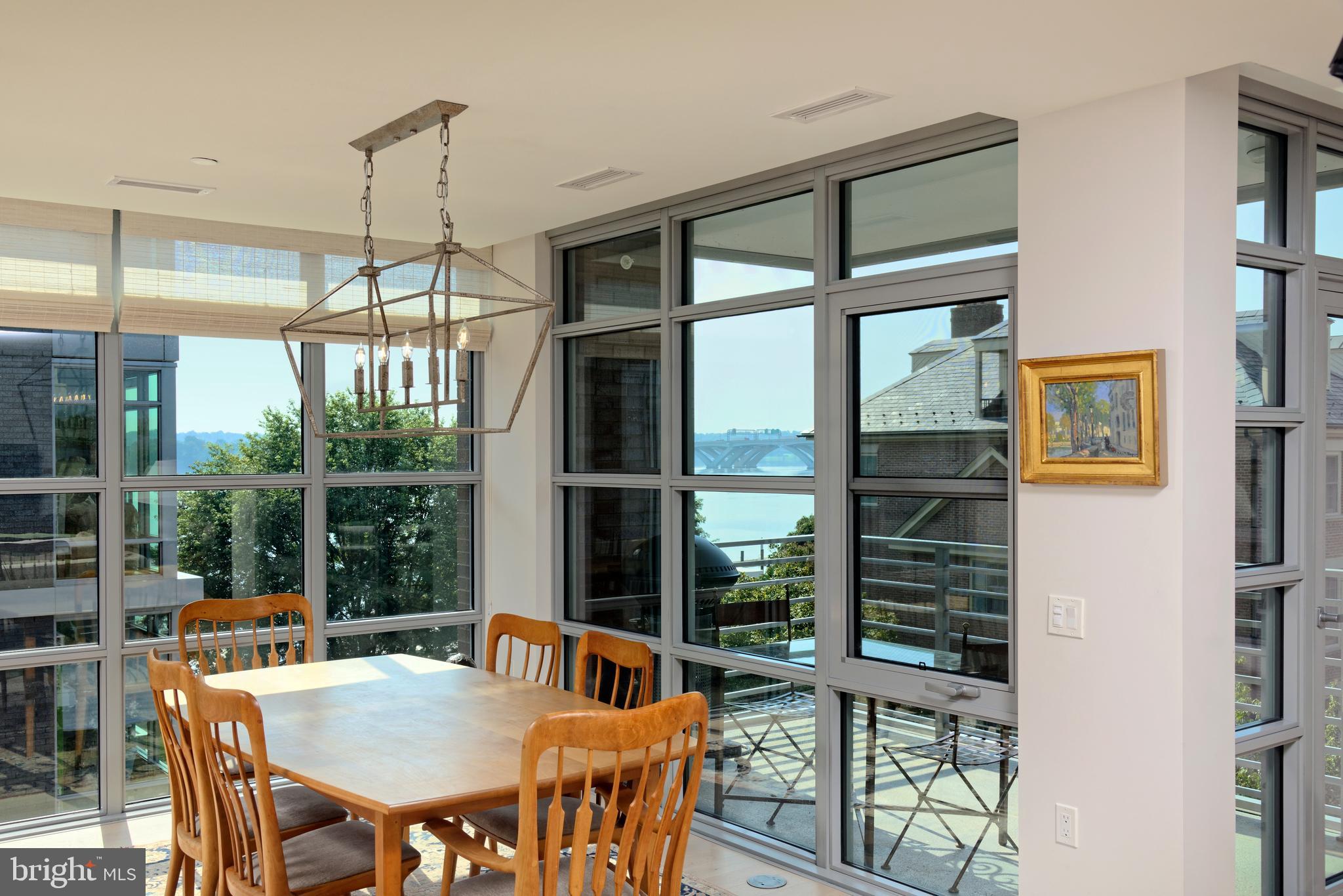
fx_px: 1194
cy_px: 448
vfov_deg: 41.1
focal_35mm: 32
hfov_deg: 58.7
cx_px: 672
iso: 250
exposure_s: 1/200
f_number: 10
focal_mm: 32
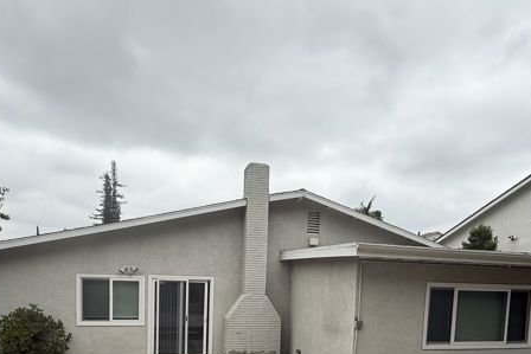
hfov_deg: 69.3
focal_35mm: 26
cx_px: 255
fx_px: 384
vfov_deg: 45.7
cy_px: 307
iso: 50
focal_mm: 2.22
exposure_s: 1/1189
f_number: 2.2
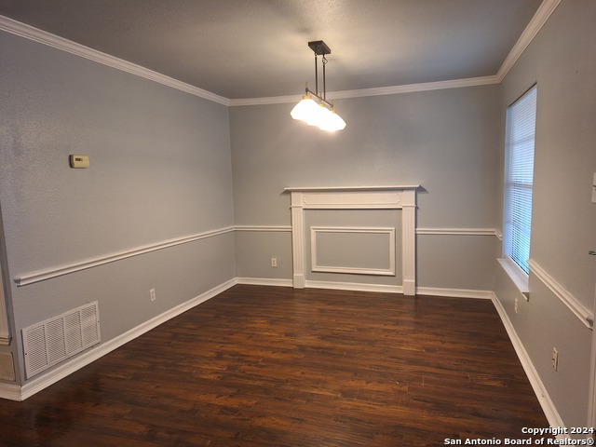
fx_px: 396
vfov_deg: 58.9
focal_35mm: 23
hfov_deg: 73.9
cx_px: 298
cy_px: 224
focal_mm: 5.54
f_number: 1.8
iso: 200
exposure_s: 1/40
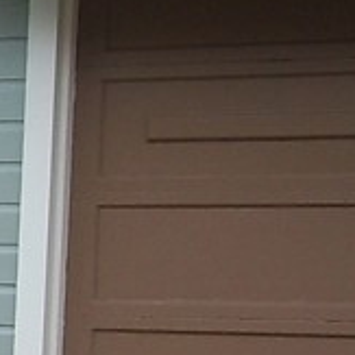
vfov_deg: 8.5
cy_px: 573
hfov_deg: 7.8
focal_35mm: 200
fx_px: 2321
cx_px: -649
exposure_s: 1/60
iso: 80
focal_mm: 6.5
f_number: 3.1
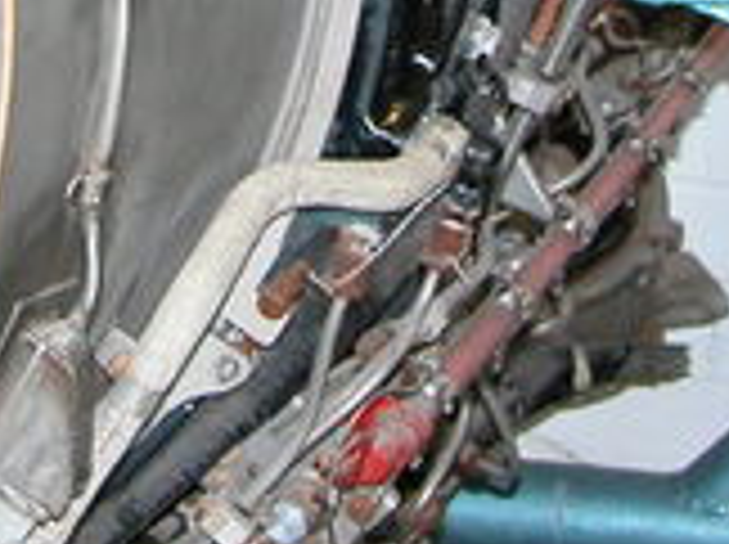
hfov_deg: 8.0
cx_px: -45
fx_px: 5194
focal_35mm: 247
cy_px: -346
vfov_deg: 5.9
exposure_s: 1/30
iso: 100
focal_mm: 12.7
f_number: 3
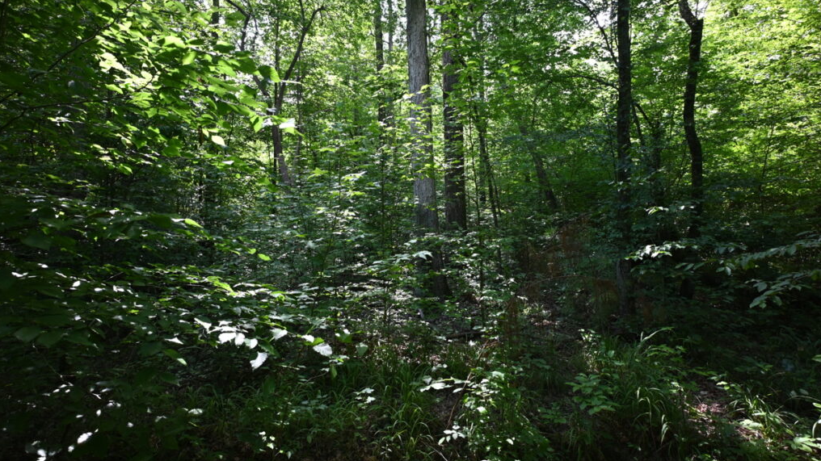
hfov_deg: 89.6
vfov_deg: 58.0
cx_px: 410
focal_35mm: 19
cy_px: 190
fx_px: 414
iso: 400
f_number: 3.5
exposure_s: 1/250
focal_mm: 12
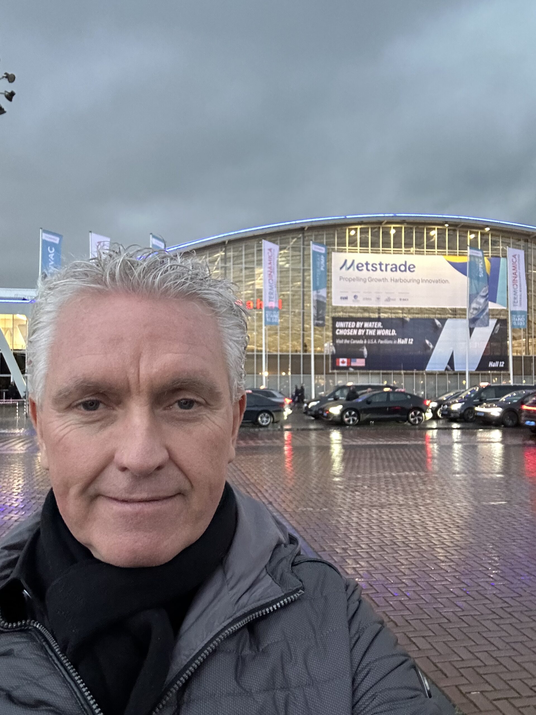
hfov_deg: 46.8
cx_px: 268
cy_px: 358
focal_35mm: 30
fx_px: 619
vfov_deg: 60.0
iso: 500
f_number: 1.9
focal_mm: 2.69
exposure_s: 1/20
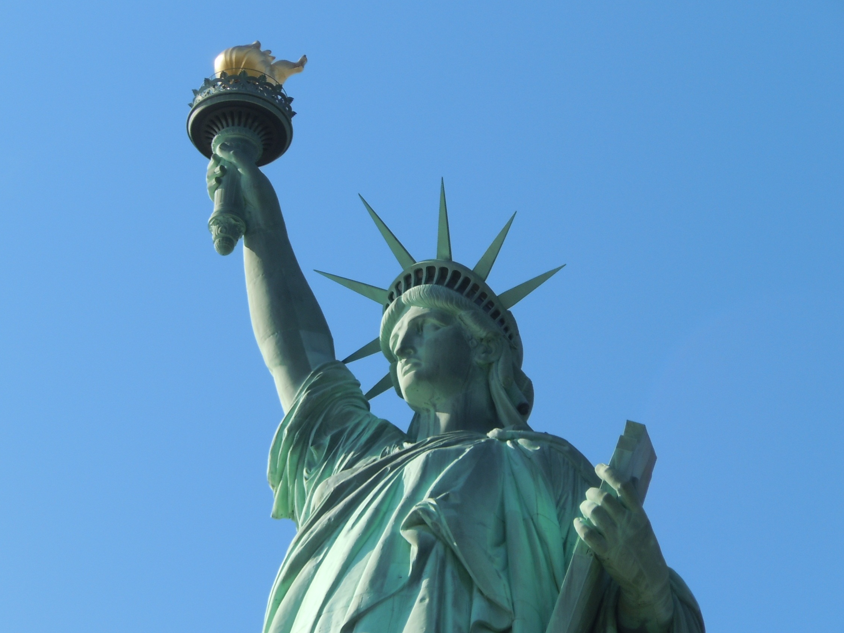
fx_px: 3975
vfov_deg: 9.1
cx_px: 400
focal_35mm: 163
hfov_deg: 12.1
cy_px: 315
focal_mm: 25.3
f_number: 5.5
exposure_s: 1/400
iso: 100
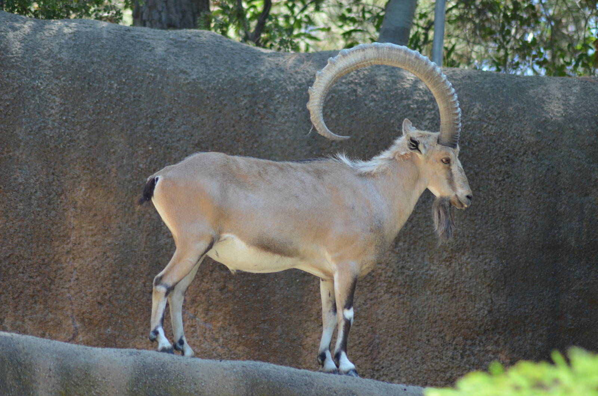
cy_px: 198
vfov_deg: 4.1
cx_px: 299
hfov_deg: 6.3
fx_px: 5471
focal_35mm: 330
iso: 800
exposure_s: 1/640
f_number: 4.8
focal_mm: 220
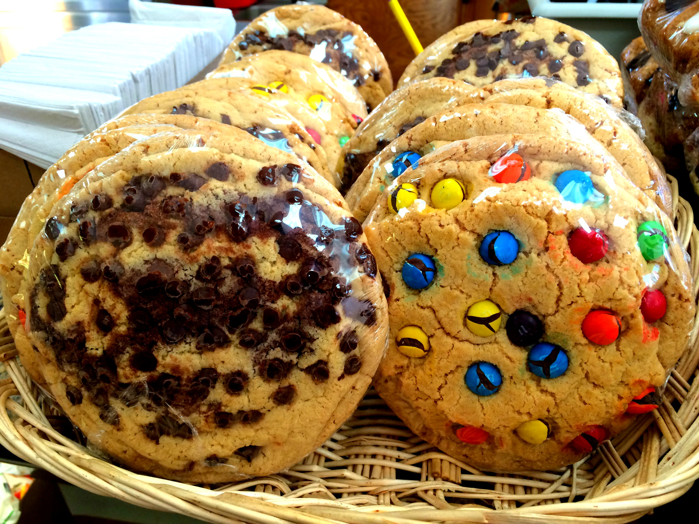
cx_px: 350
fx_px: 586
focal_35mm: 29
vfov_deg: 48.2
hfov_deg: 61.7
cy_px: 262
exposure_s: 1/40
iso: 40
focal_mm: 4.15
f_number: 2.2
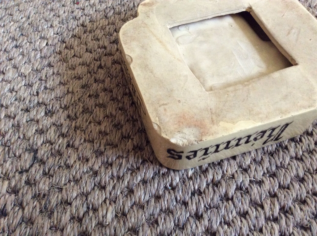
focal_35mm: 32
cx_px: 158
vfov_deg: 44.1
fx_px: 293
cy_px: 118
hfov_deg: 56.9
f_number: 2.4
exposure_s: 1/25
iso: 320
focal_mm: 3.3
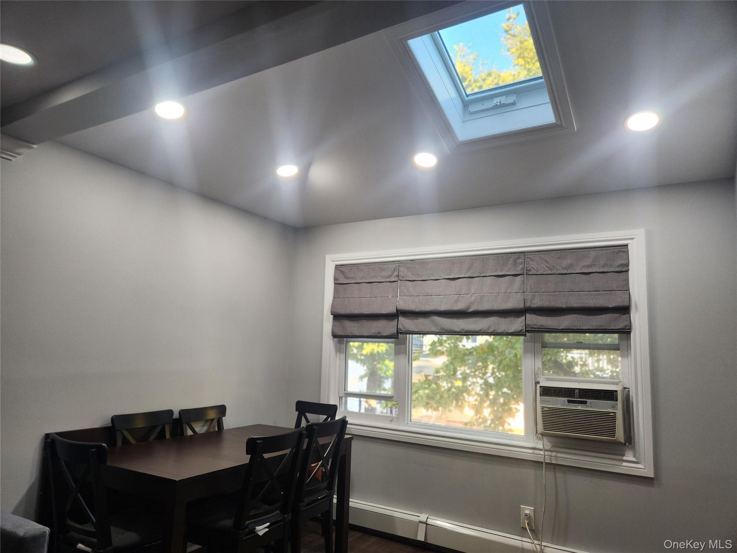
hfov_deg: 73.9
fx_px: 490
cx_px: 368
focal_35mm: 23
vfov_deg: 58.9
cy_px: 276
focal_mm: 5.4
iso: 100
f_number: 1.8
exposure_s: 1/120
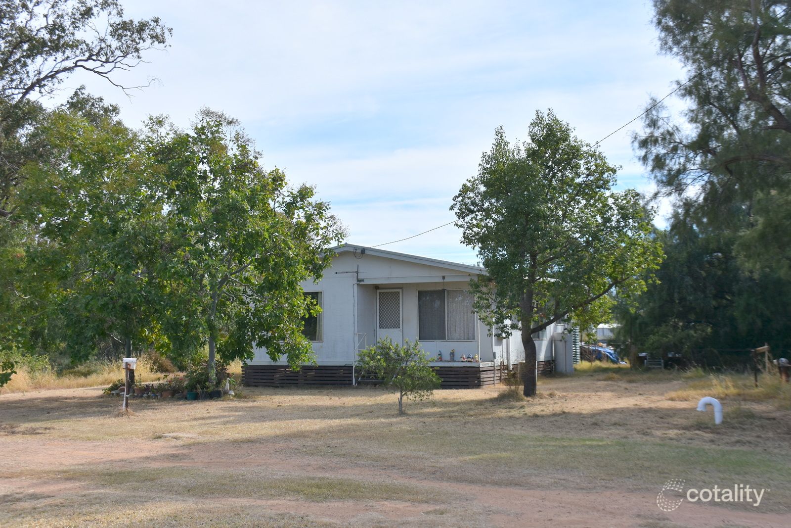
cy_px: 264
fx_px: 989
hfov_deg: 43.6
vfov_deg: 29.9
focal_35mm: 45
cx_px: 396
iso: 180
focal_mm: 30
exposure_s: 1/500
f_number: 8
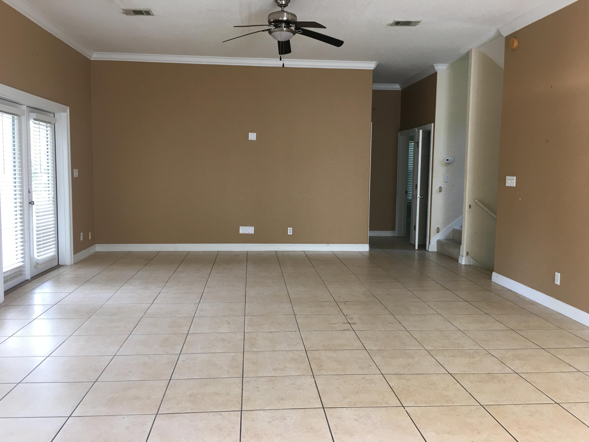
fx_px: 493
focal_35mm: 29
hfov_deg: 61.7
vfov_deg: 48.2
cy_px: 221
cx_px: 294
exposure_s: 1/15
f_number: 2.2
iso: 25
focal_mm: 4.15
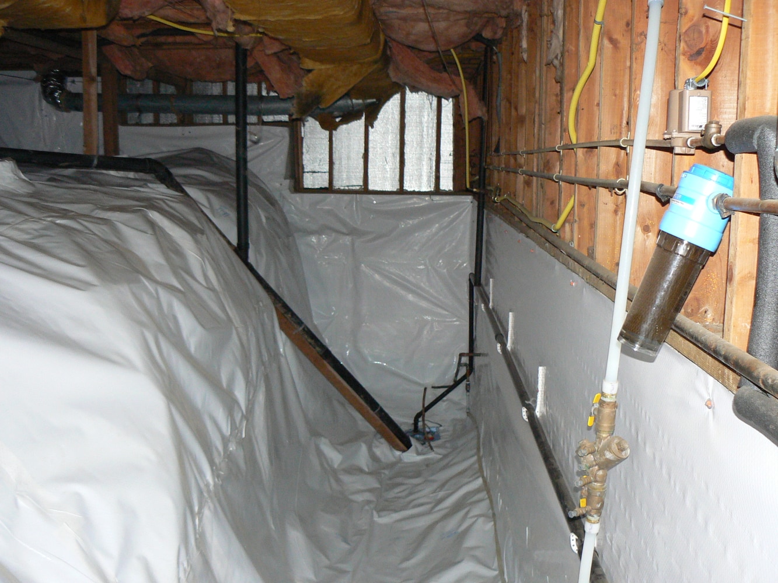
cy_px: 292
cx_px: 389
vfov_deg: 39.7
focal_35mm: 36
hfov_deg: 51.4
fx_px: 809
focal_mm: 6
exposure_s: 1/30
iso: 200
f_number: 2.8
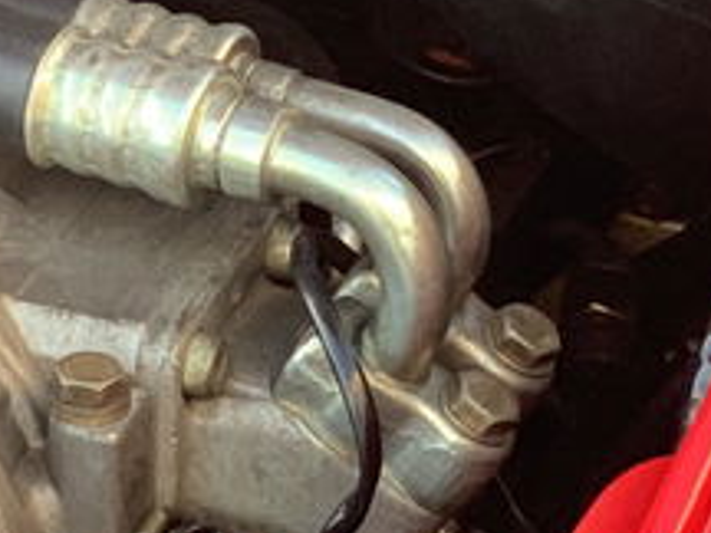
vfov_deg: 6.0
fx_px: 5073
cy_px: -155
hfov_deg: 7.7
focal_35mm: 247
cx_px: -609
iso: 125
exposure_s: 1/73
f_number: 2.4
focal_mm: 6
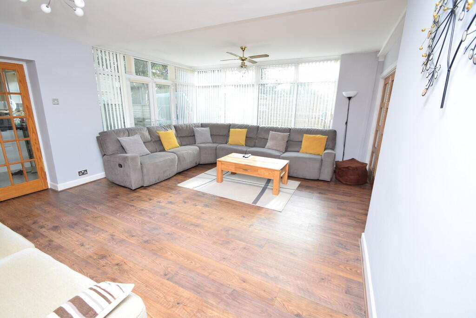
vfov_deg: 77.3
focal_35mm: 15
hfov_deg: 100.4
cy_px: 159
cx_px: 238
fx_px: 198
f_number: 5.6
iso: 400
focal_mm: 10
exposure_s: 1/125
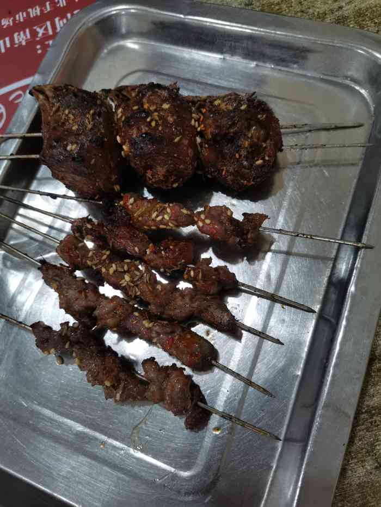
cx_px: 190
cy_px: 254
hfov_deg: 53.1
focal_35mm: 26
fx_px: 381
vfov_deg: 67.3
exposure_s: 1/100
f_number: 1.8
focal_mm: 4.75
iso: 250
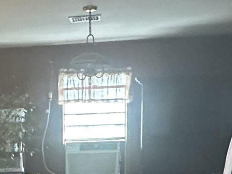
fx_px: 617
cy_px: 239
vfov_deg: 15.2
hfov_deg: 20.3
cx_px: -27
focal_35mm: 92
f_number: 2.2
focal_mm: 2.22
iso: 400
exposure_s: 1/60
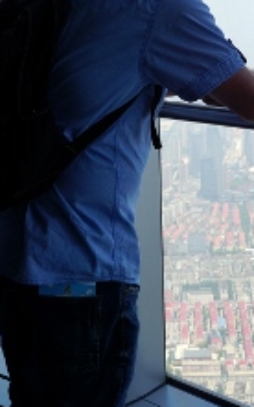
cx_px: 205
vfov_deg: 28.3
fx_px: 798
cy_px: 122
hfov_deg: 17.9
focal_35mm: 72
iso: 100
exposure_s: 1/160
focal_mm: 26
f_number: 10
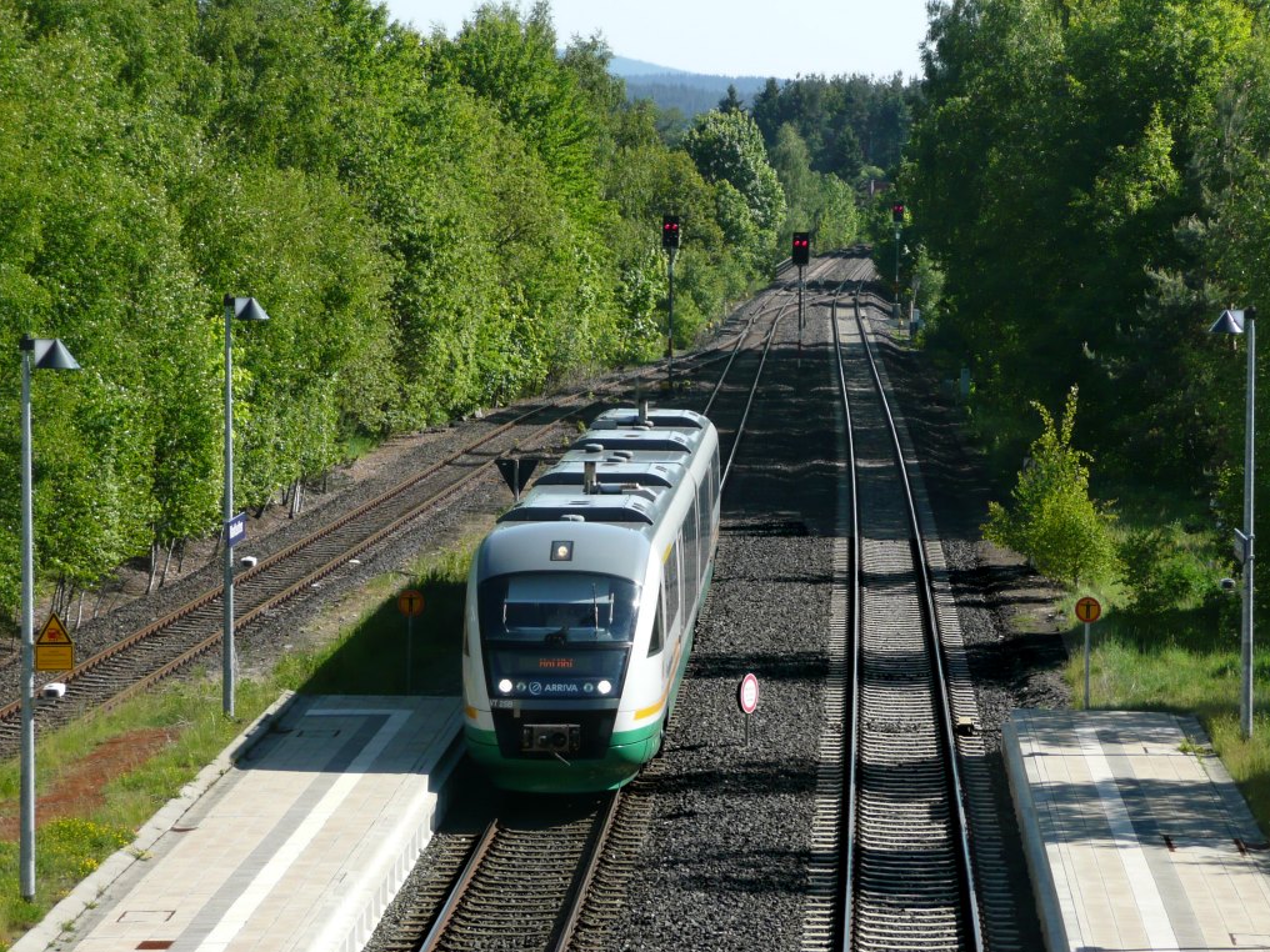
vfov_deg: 11.5
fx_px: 4733
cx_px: 639
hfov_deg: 15.3
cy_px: 478
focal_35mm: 129
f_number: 4.7
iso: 100
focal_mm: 20.9
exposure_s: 1/320
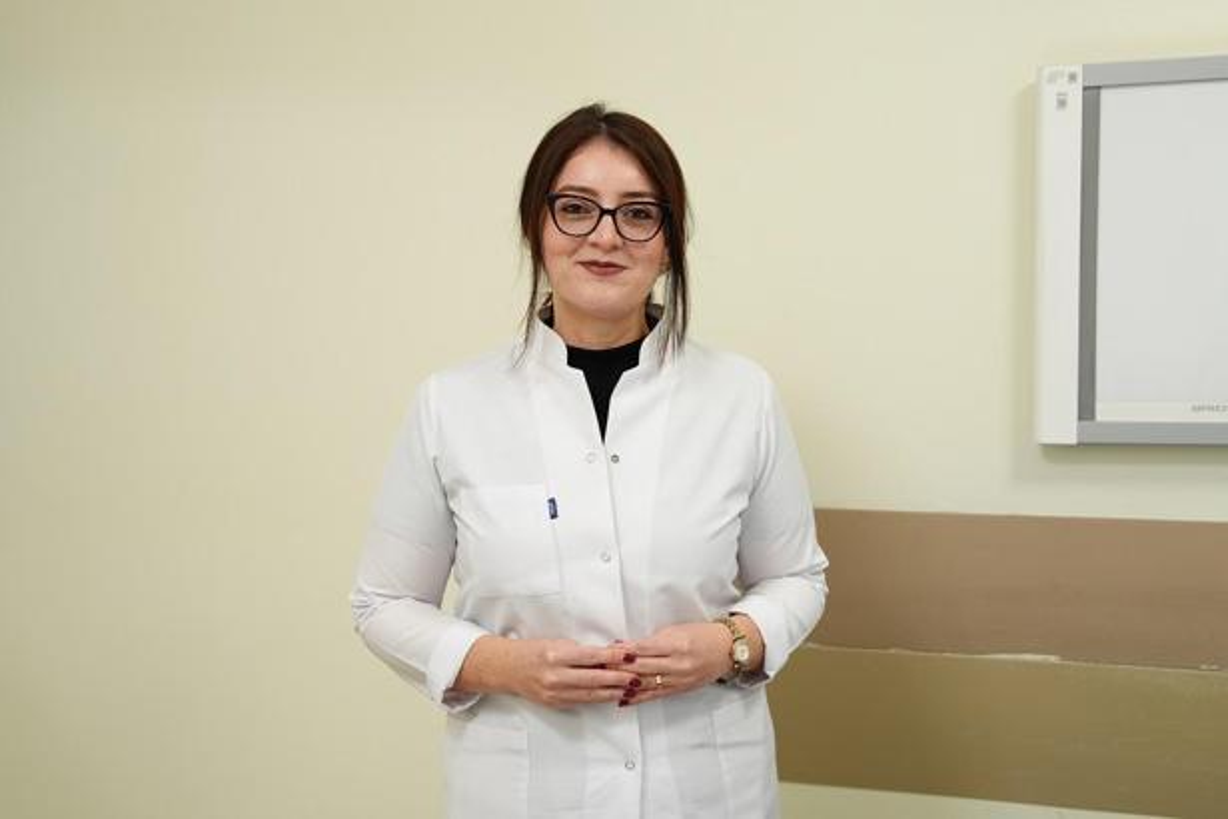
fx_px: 1944
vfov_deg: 23.8
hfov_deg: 35.1
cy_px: 410
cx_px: 614
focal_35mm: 57
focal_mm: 57
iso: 800
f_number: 3.5
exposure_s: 1/100
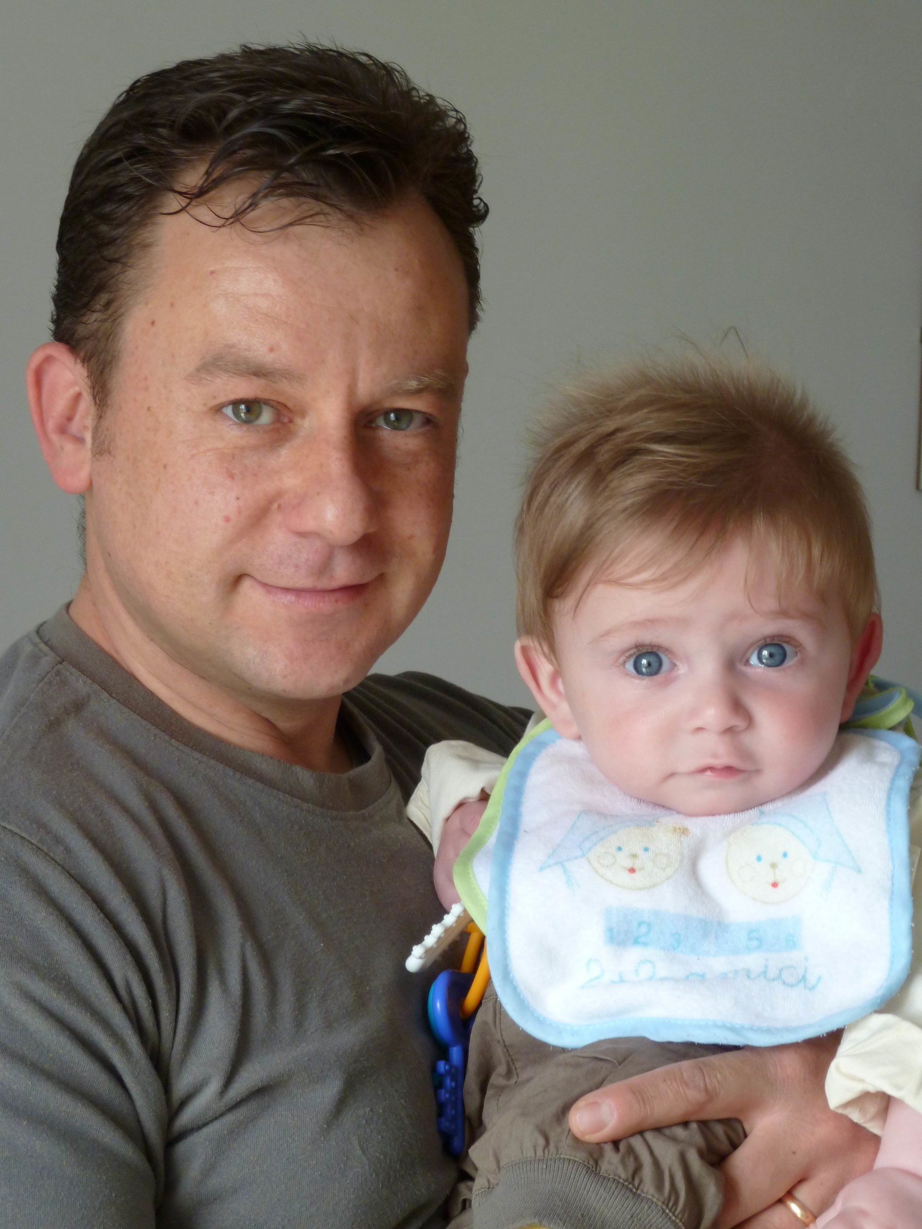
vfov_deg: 25.0
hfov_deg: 18.9
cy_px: 614
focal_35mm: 78
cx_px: 461
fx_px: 2770
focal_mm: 12.8
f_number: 4.2
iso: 160
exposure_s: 1/40
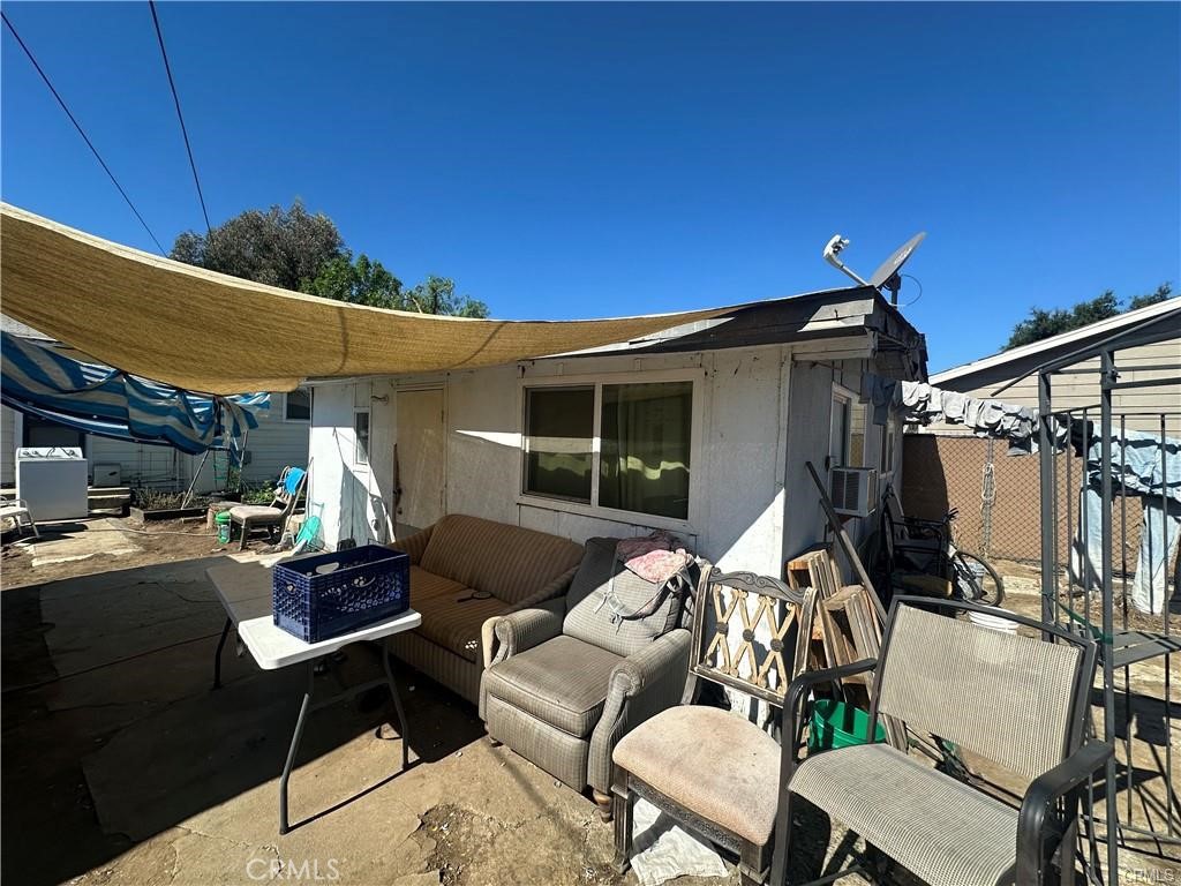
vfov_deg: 85.7
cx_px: 590
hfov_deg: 102.1
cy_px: 443
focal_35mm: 14
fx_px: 478
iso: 50
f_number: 2.2
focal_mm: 2.22
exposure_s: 1/1435
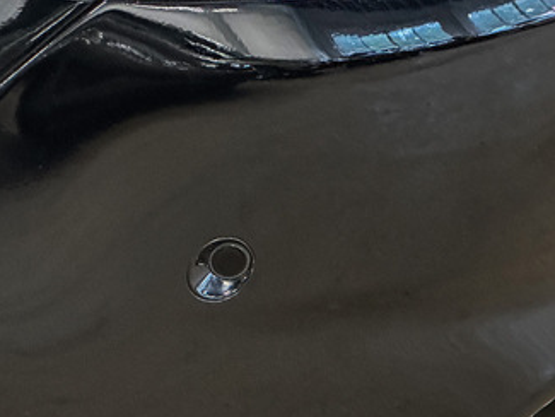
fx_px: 2470
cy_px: 197
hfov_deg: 12.8
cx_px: 265
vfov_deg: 9.6
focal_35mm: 154
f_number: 2.8
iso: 1250
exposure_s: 1/34
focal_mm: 9
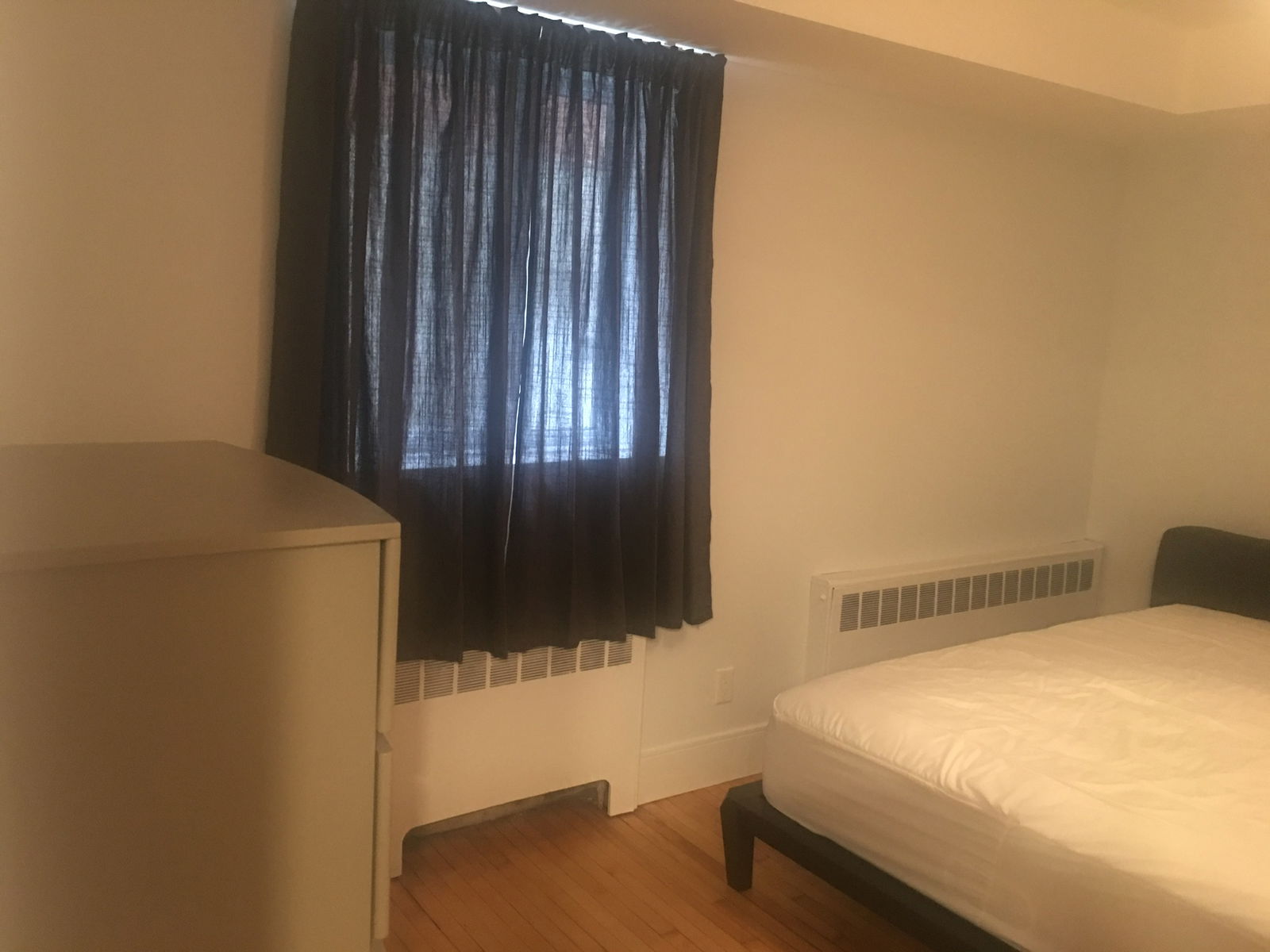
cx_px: 635
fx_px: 1064
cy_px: 476
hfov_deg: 61.7
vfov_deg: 48.2
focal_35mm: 29
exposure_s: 1/4
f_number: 2.2
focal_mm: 4.15
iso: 80
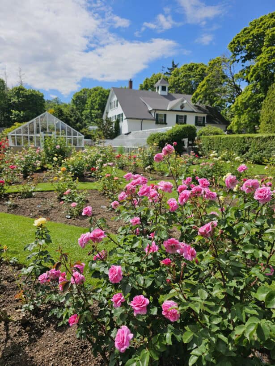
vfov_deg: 73.9
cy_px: 183
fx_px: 244
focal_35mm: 23
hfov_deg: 58.9
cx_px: 138
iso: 10
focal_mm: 6.3
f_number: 1.7
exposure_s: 1/994
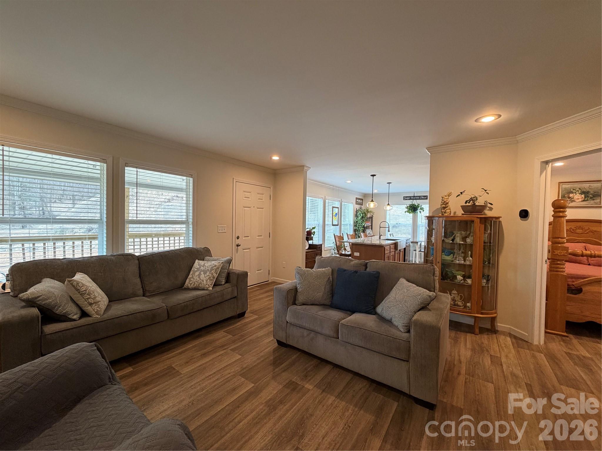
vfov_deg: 85.7
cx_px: 301
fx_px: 243
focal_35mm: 14
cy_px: 226
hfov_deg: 102.1
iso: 250
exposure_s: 1/60
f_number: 2.2
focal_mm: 2.22
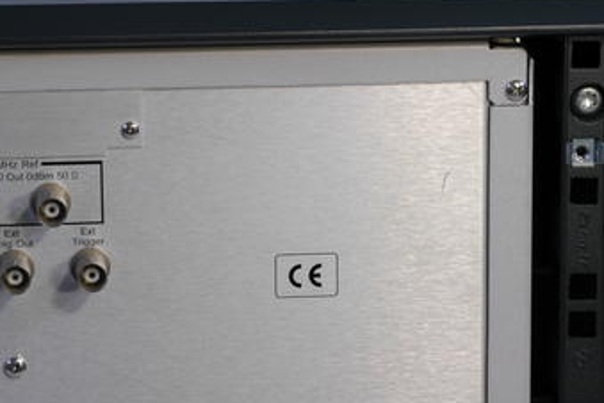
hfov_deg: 8.6
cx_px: 342
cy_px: 246
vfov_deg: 5.8
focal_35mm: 238
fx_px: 3993
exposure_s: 1/13
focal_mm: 97
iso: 800
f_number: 14
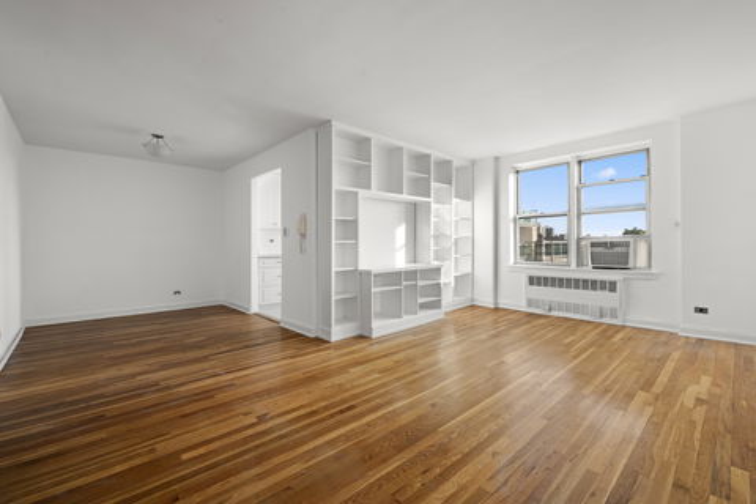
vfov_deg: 77.3
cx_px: 378
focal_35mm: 15
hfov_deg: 100.4
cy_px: 252
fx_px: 315
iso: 320
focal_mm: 15
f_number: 10
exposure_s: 1/20
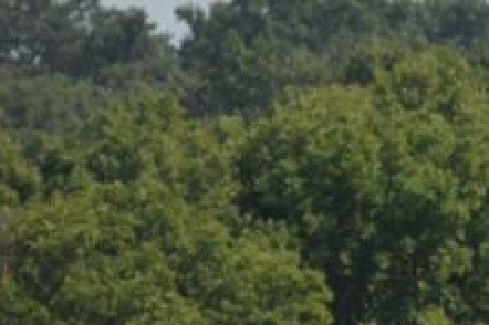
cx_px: 1002
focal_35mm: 2089
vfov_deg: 0.7
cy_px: 154
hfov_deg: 1.0
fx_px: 28354
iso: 640
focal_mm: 300
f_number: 6.3
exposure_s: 1/2500
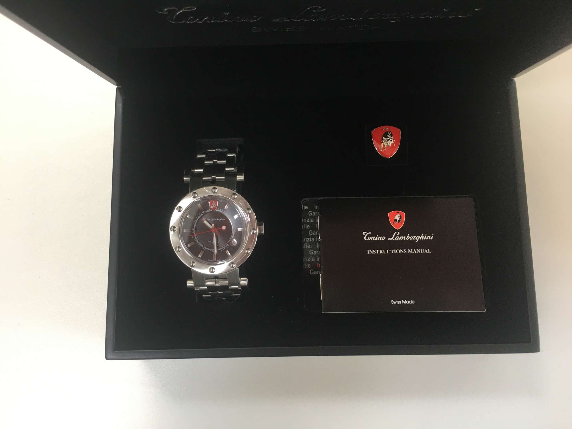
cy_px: 214
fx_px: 479
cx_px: 286
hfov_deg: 61.7
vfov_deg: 48.2
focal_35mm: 29
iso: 50
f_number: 2.2
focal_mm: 4.15
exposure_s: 1/33
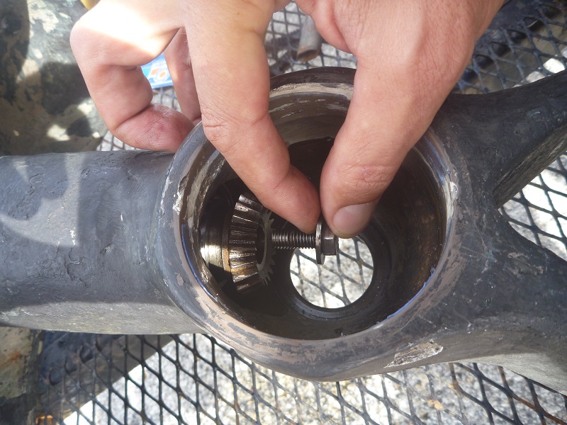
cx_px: 284
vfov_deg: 49.7
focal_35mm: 28
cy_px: 212
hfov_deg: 63.4
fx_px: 459
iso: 80
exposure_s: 1/100
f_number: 3.3
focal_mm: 4.9
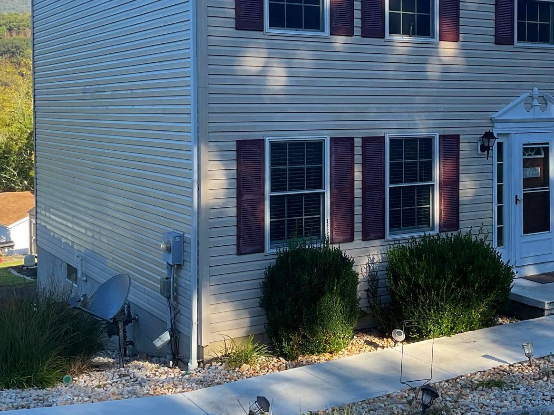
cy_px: 132
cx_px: 352
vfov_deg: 28.3
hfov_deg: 37.2
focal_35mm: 51
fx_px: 816
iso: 16
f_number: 1.8
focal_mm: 3
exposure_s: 1/568
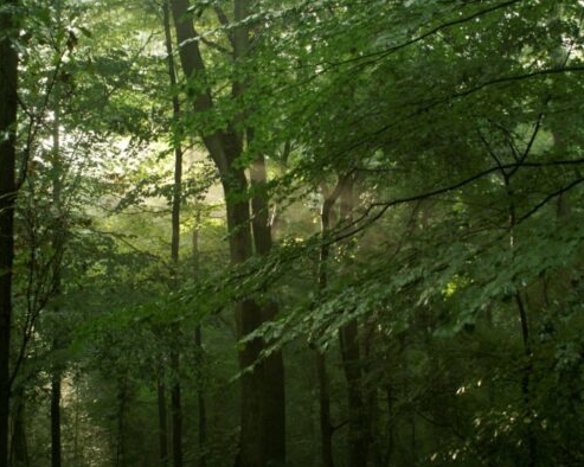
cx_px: 296
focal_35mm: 48
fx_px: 829
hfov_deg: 38.8
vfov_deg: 31.4
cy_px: 236
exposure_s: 1/50
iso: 320
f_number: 4.5
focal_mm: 28
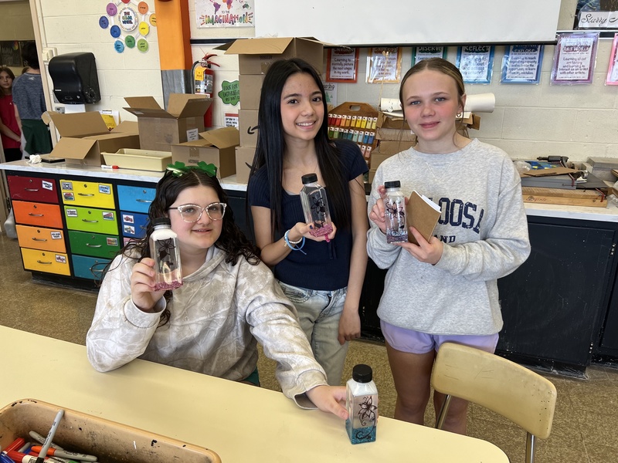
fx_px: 464
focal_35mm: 26
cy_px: 232
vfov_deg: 53.1
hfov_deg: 67.3
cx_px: 309
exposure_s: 1/120
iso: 64
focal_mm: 5.7
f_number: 1.5
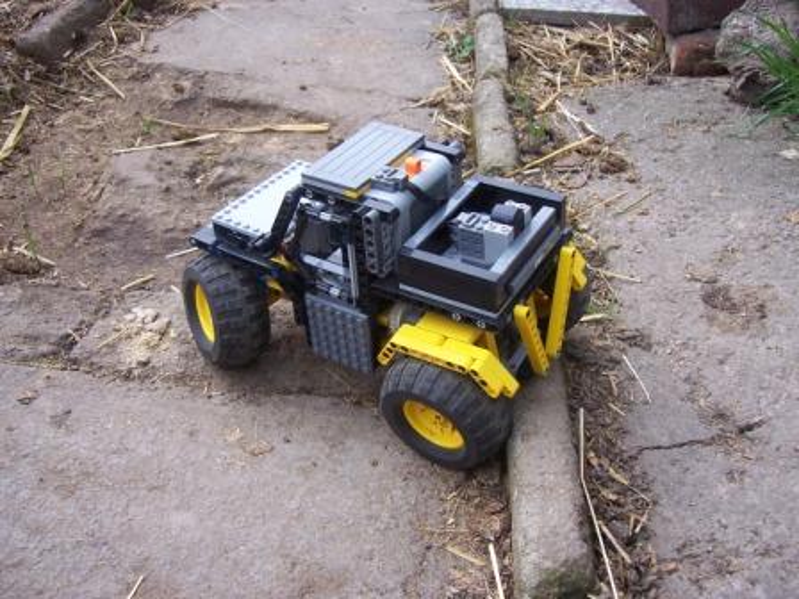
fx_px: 831
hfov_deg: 51.4
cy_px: 300
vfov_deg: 39.7
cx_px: 400
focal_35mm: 36
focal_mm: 6
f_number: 3
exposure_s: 1/350
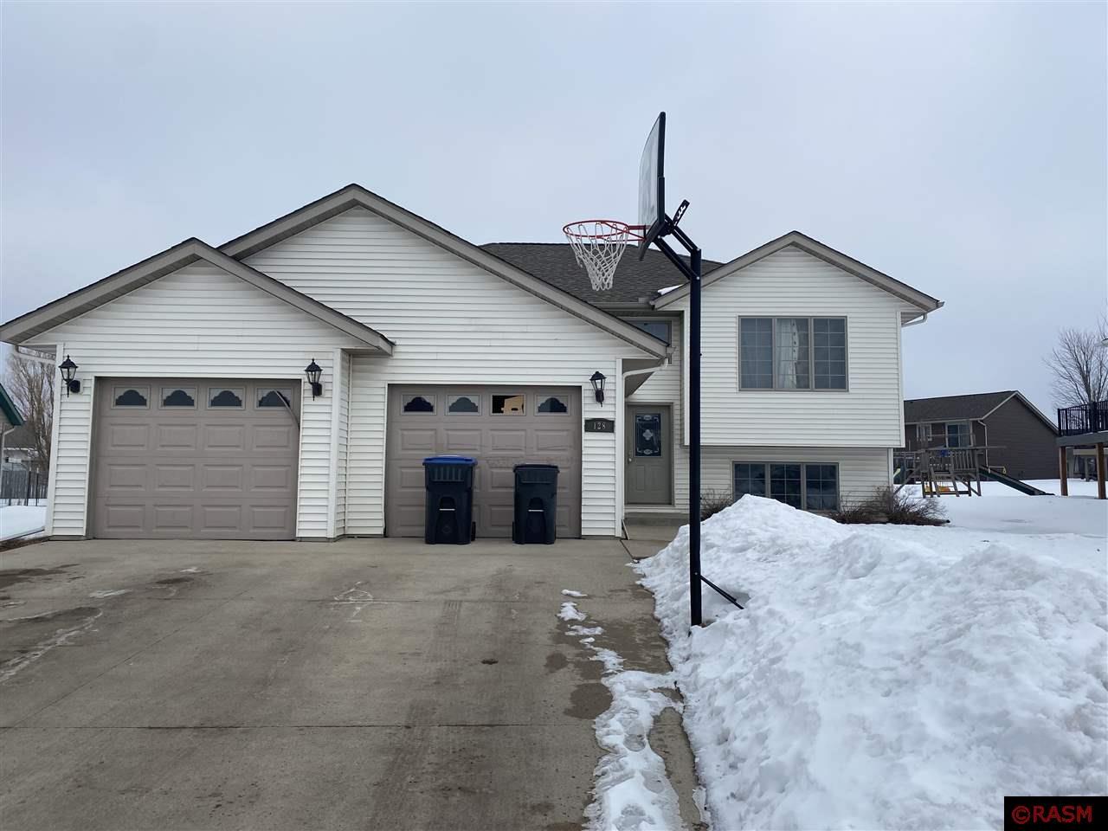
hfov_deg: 67.3
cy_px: 416
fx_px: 832
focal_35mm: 26
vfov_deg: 53.1
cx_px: 554
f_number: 1.8
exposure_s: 1/4274
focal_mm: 4.25
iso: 32
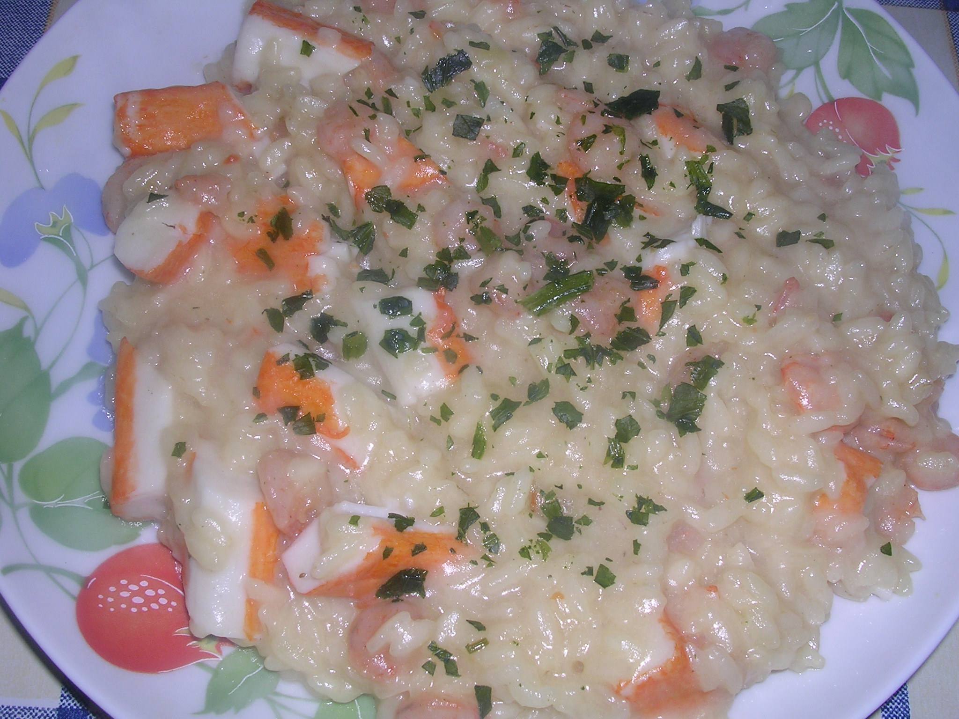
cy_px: 360
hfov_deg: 49.0
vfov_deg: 37.7
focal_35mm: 38
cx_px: 480
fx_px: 1053
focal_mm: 5.8
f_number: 5.6
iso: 100
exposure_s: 1/60.1
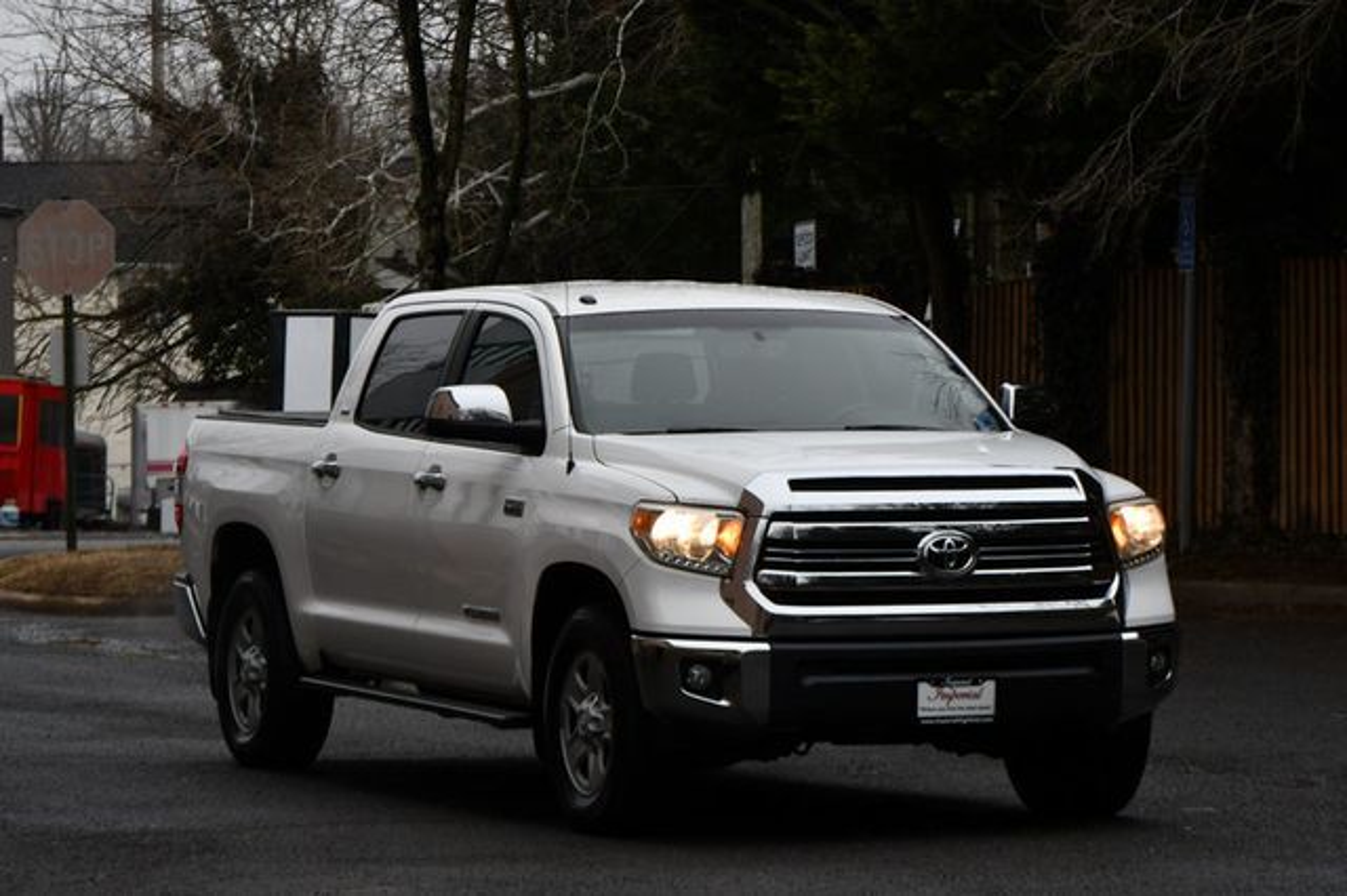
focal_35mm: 147
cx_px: 674
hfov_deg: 14.0
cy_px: 448
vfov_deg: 9.3
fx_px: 5497
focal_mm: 98
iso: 200
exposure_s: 1/250
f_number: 6.3
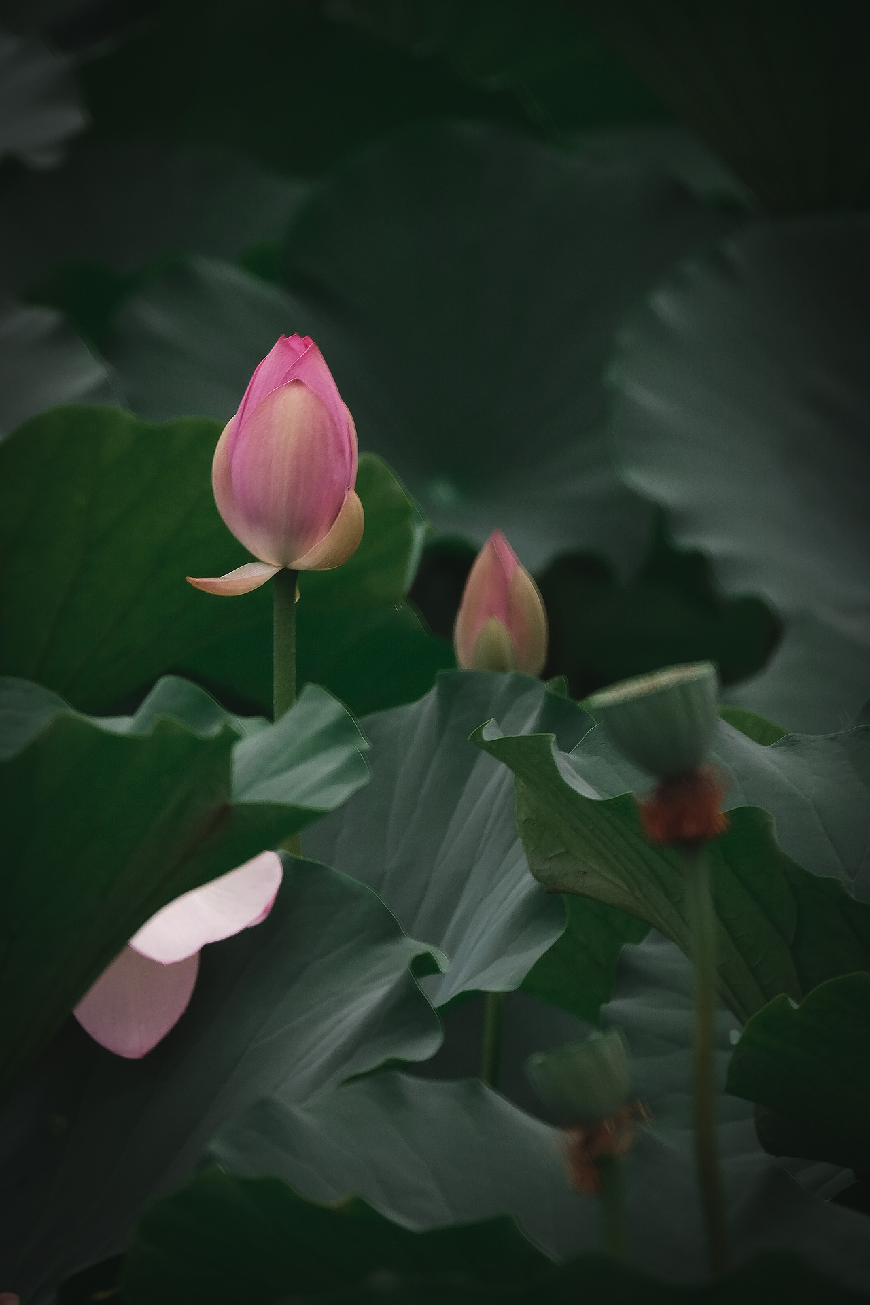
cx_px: 435
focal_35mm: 600
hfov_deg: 2.3
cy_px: 652
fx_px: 21748
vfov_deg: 3.4
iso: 250
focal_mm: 400
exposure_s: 1/250
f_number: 5.6
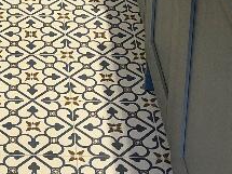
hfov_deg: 15.5
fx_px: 831
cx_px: -18
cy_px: -188
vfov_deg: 10.8
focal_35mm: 124
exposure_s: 1/100
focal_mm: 5.1
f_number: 1.6
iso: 125
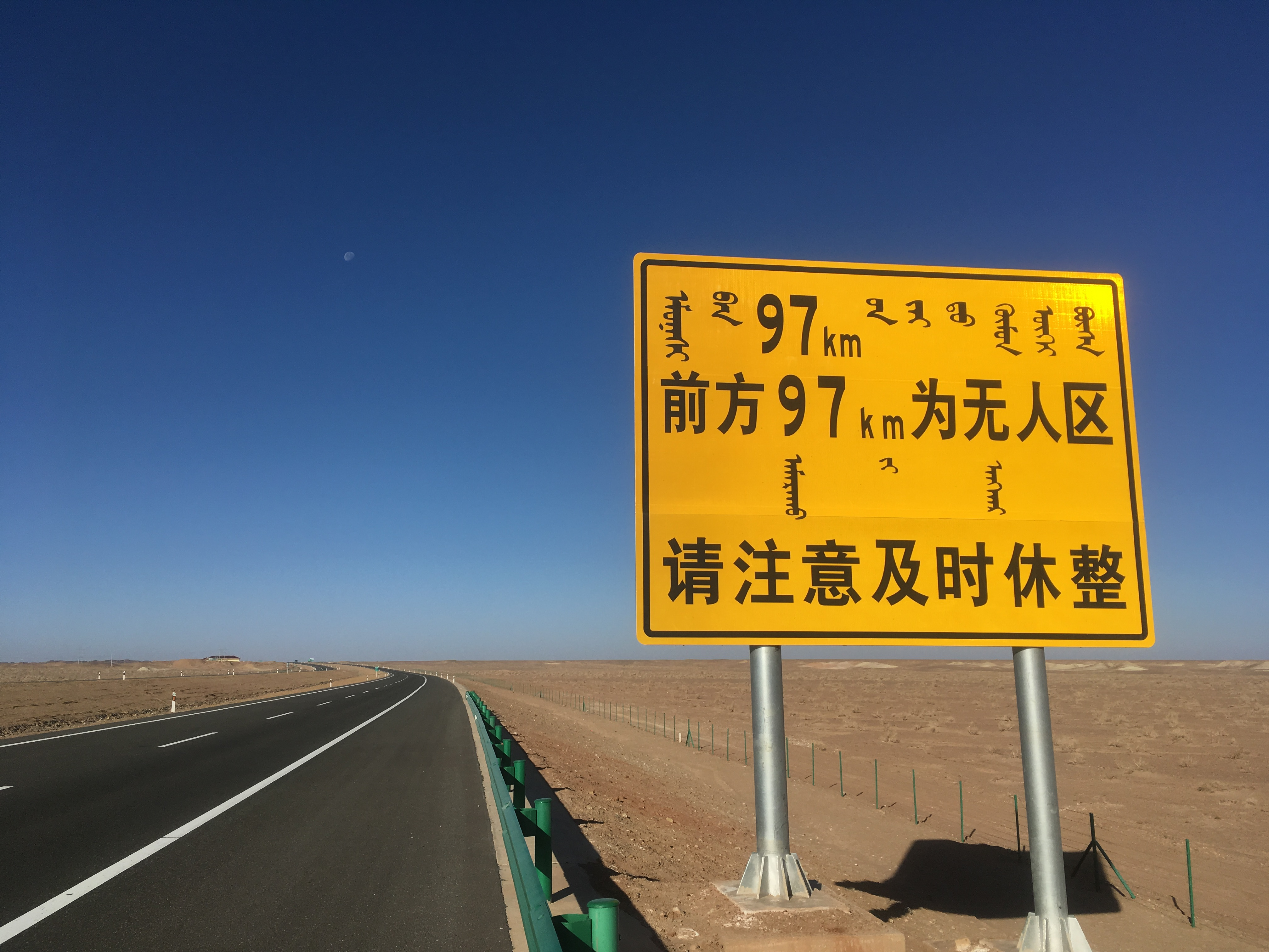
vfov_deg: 48.2
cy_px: 476
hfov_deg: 61.7
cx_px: 634
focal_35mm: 29
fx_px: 1063
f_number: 2.2
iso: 25
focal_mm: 4.15
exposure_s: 1/2959
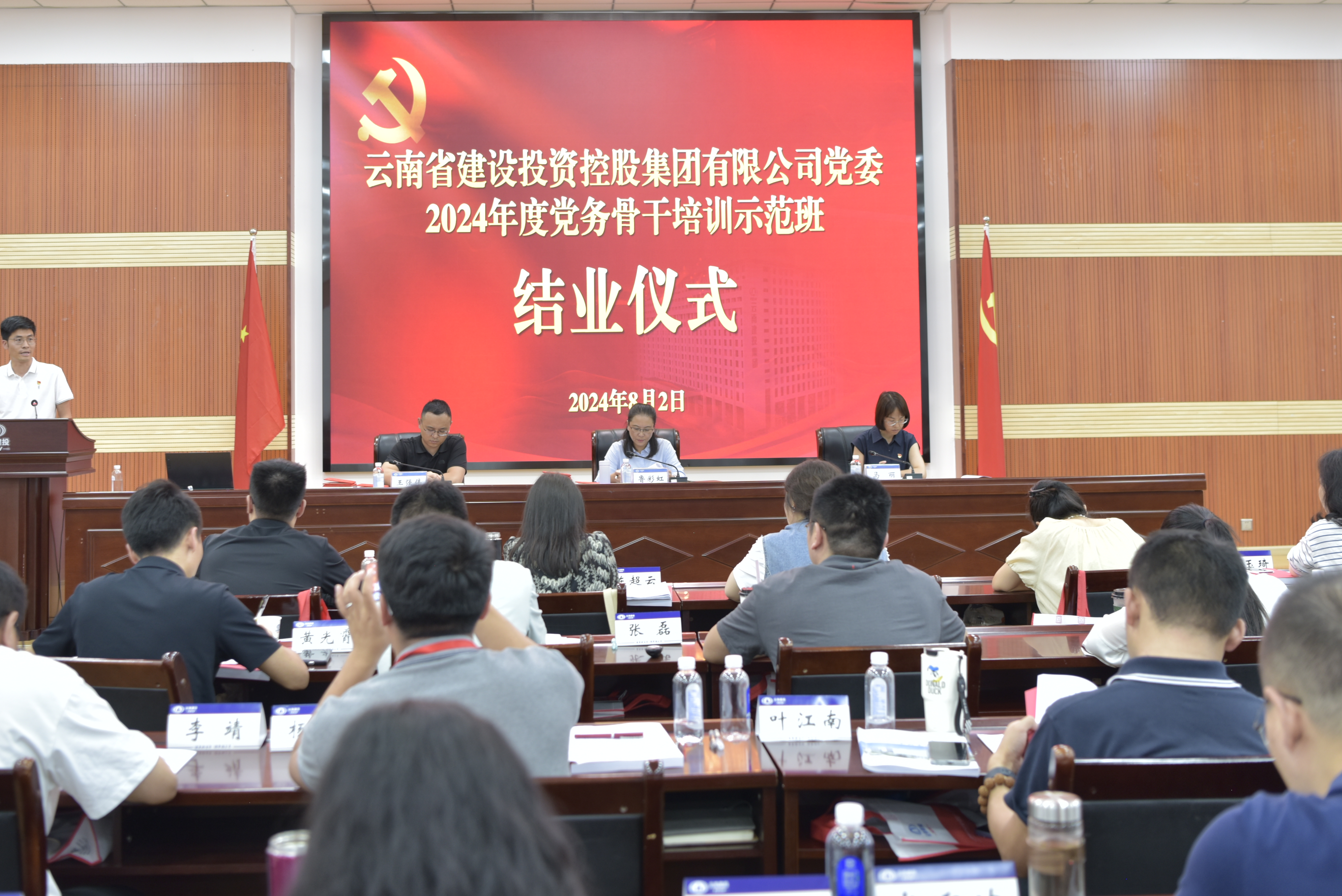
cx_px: 634
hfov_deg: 44.5
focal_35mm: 44
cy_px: 317
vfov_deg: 30.4
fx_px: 1641
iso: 220
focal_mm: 31
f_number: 2.8
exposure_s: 1/30
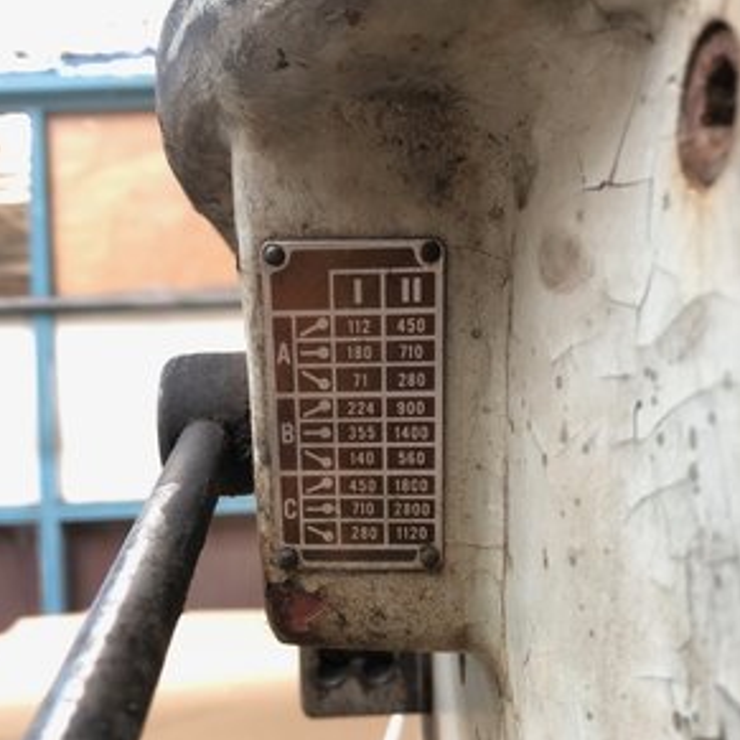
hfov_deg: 48.4
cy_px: 417
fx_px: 822
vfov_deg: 48.3
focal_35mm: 34
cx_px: 361
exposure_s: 1/50
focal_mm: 4
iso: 125
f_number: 1.8
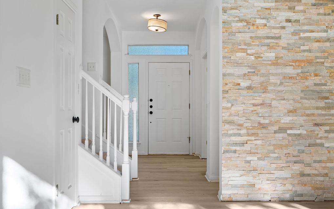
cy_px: 106
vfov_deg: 35.3
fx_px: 328
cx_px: 168
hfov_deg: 54.0
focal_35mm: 36
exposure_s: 1/6
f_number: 9
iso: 250
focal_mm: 35
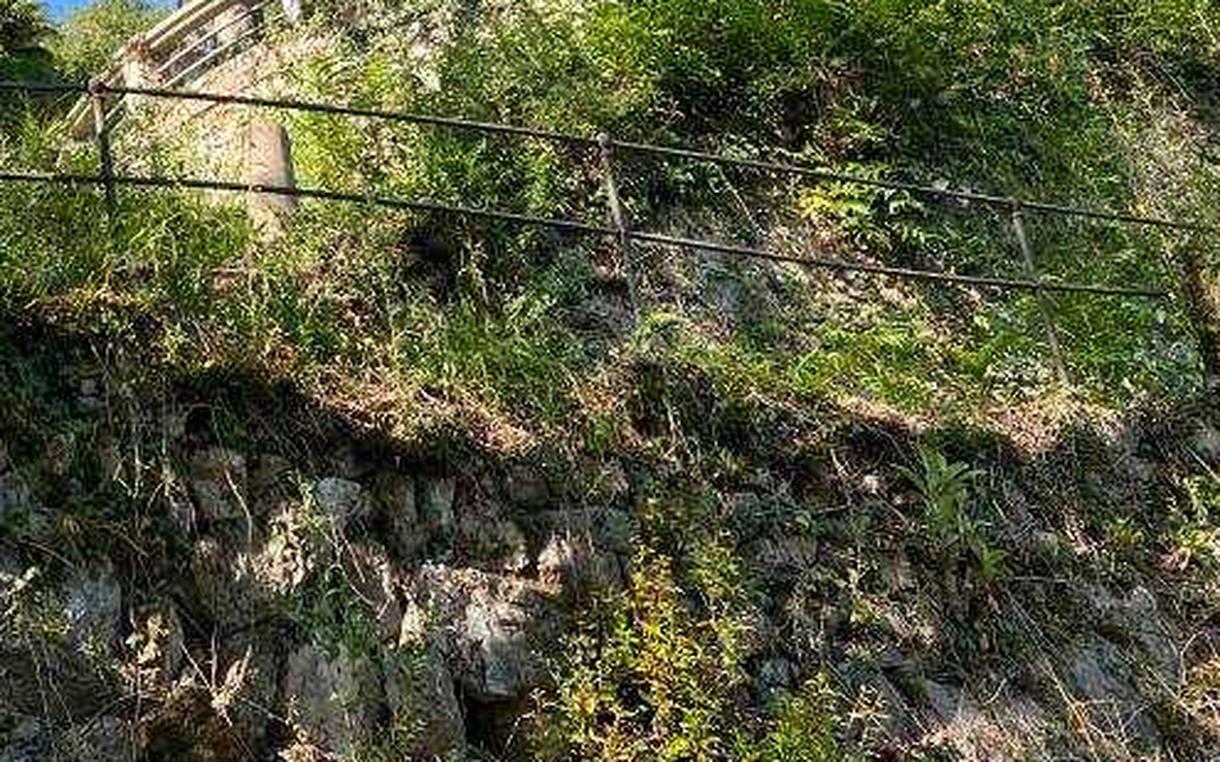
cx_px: 232
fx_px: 1895
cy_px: -153
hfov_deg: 34.5
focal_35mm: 57
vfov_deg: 21.2
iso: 50
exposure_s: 1/820
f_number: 1.5
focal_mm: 5.7
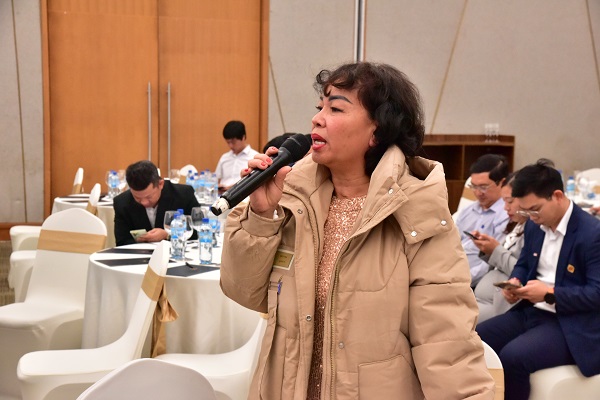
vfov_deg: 19.5
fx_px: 1167
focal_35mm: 70
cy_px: 200
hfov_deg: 28.8
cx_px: 300
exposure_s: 1/80
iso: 7200
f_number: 10
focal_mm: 70
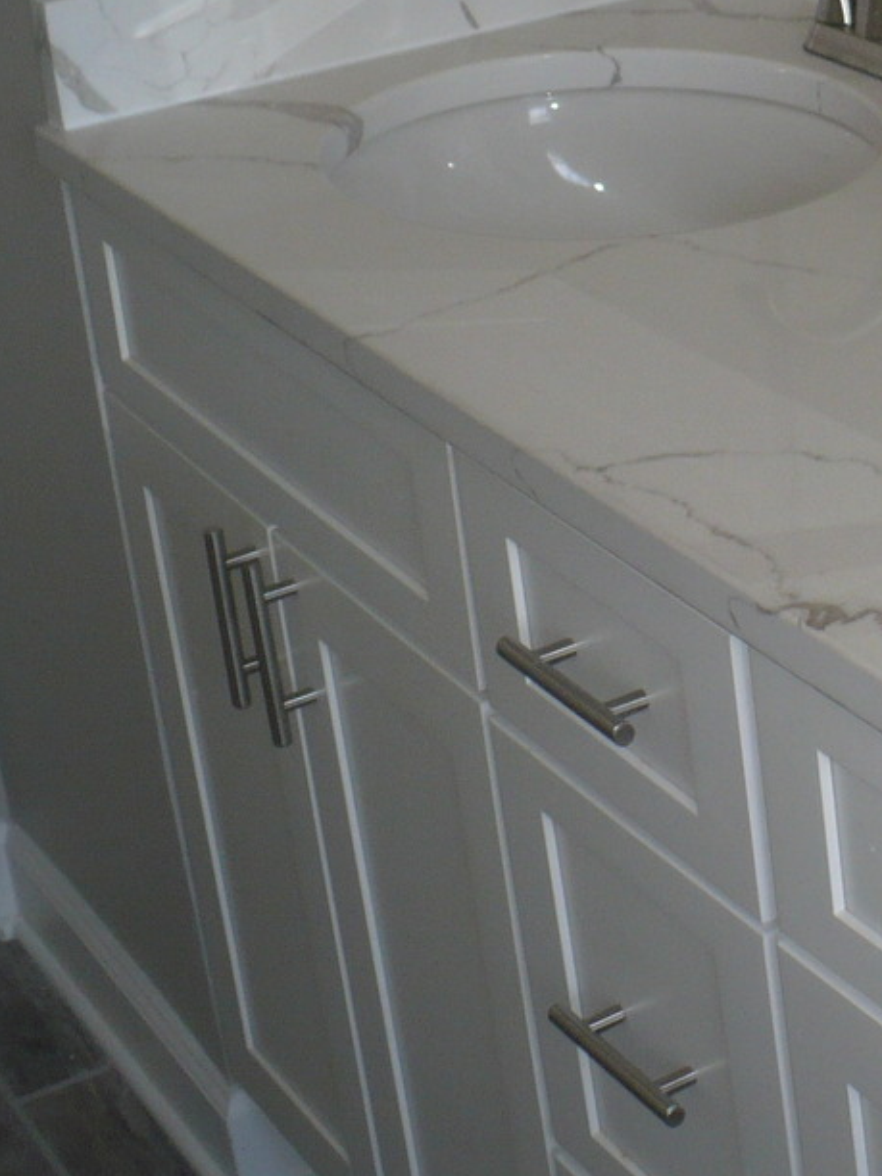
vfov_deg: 22.4
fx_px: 2956
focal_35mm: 87
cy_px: 338
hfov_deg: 16.0
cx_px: 1191
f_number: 2.8
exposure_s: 1/30
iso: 100
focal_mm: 6.1
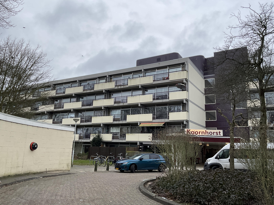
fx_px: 230
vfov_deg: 48.2
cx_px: 137
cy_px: 102
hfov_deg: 61.7
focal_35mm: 29
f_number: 1.8
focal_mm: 3
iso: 16
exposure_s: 1/1168
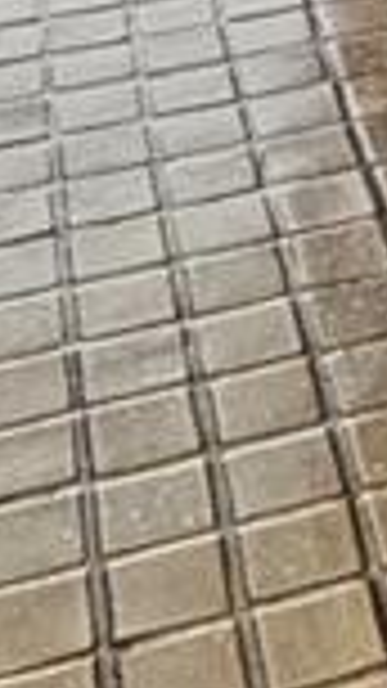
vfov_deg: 15.1
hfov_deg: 9.3
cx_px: 850
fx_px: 2190
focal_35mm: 120
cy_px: -616
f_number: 2.2
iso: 320
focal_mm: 2.22
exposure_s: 1/60
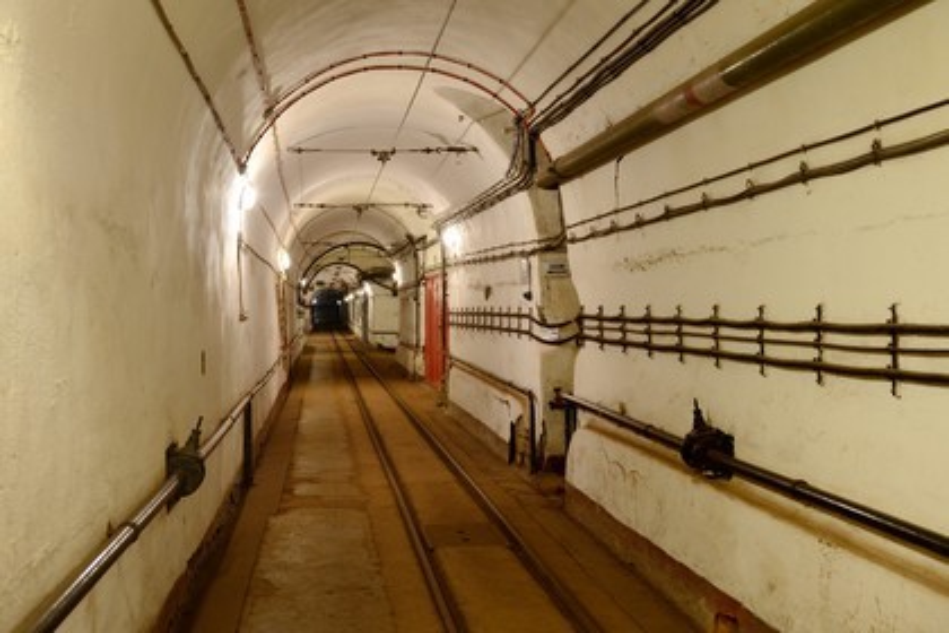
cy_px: 316
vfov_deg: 38.9
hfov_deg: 55.8
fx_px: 896
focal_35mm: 34
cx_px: 474
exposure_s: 1/4
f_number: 5
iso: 1600
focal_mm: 34
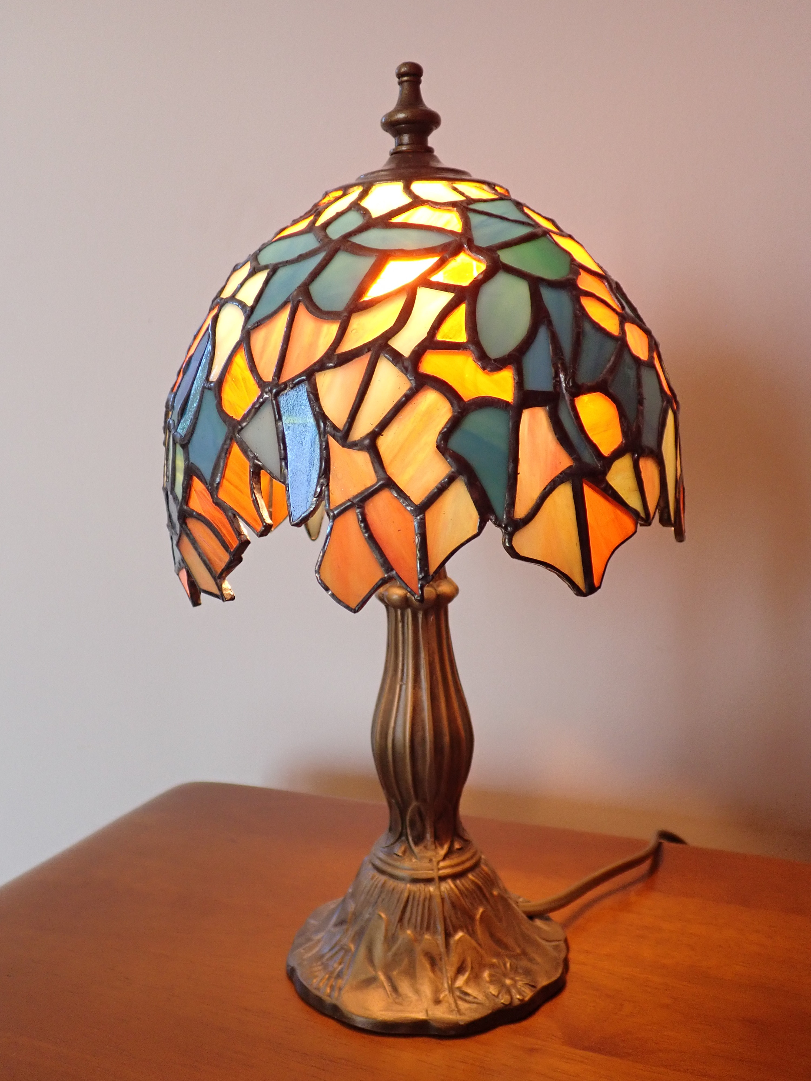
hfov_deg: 44.2
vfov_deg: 56.8
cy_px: 540
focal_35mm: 32
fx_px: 1000
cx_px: 406
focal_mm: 5.79
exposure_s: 1/30
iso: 200
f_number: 2.4
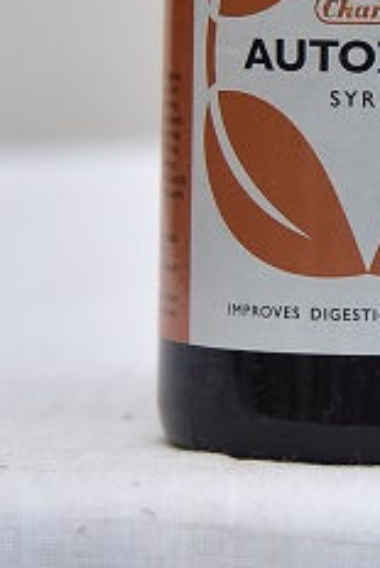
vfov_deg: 9.5
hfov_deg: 6.4
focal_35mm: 215
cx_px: 368
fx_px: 3399
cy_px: 2
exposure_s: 1/125
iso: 1600
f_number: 4
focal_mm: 95
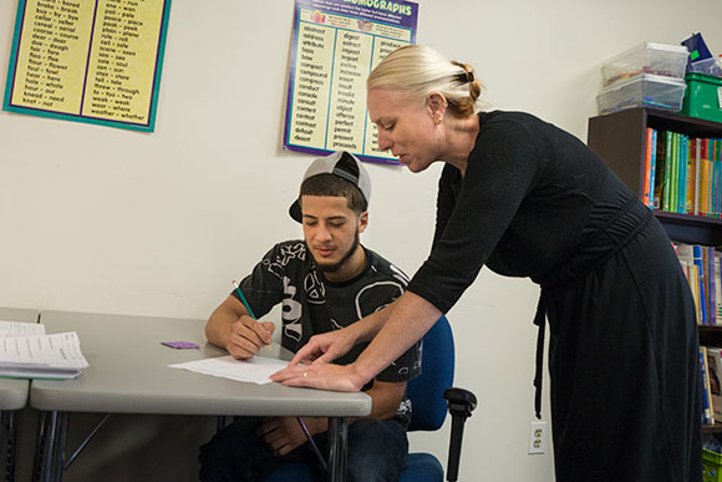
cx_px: 361
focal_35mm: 24
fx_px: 481
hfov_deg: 73.7
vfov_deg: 53.2
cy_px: 241
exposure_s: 1/125
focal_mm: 24
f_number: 4.8
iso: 1250
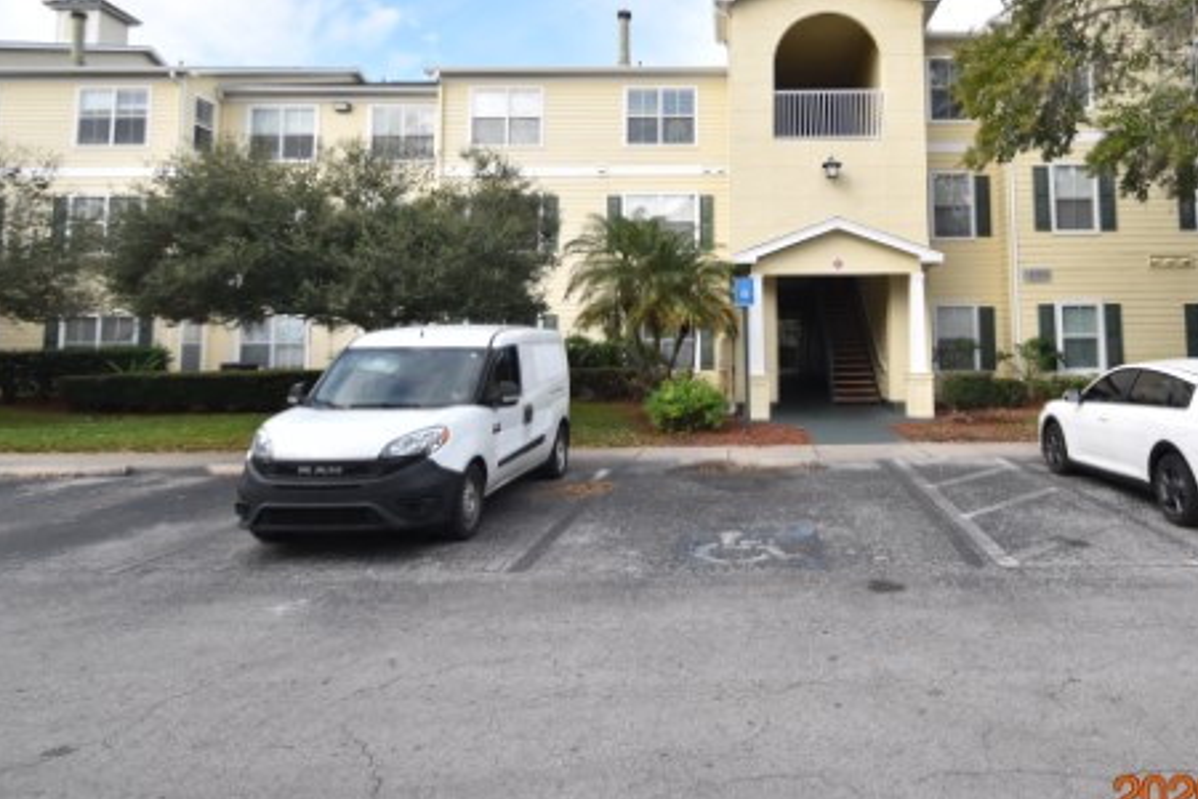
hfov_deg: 72.3
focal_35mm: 24
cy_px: 253
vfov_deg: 51.9
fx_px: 799
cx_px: 761
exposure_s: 1/2000
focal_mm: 10
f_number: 3.5
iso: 800
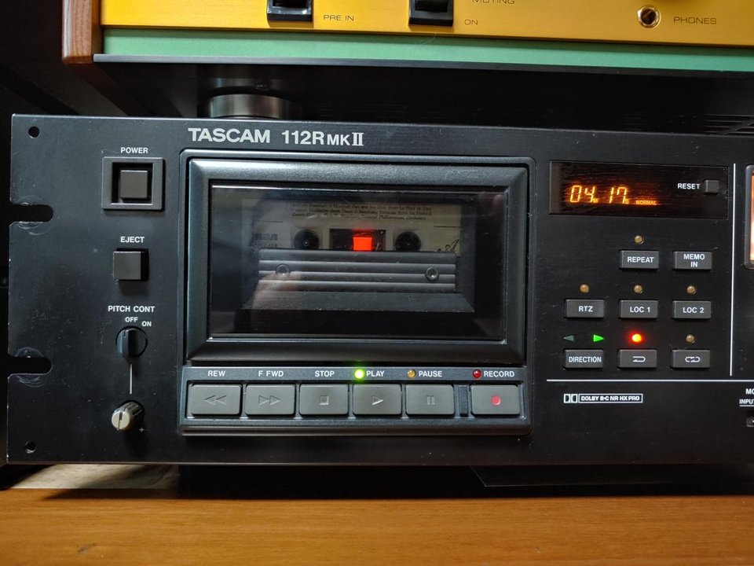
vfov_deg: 54.9
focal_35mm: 25
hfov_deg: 69.4
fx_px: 545
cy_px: 283
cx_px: 377
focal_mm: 4.23
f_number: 1.5
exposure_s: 1/13
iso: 500
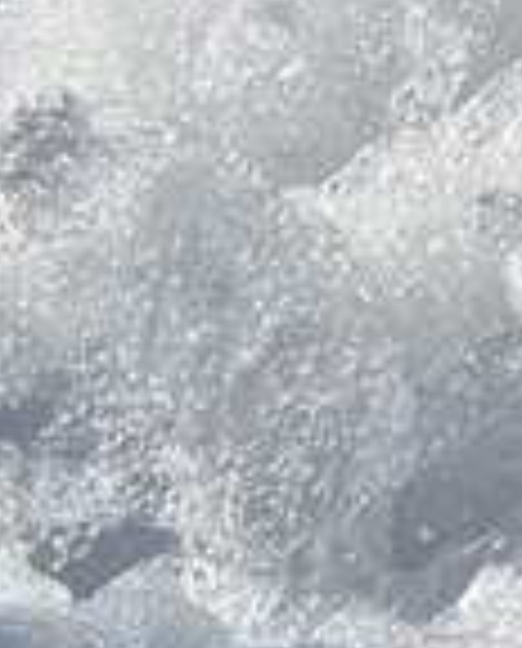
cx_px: 1040
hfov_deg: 2.9
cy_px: -598
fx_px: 10250
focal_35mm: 533
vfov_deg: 3.6
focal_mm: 9
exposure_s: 1/1754
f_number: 2.8
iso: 32
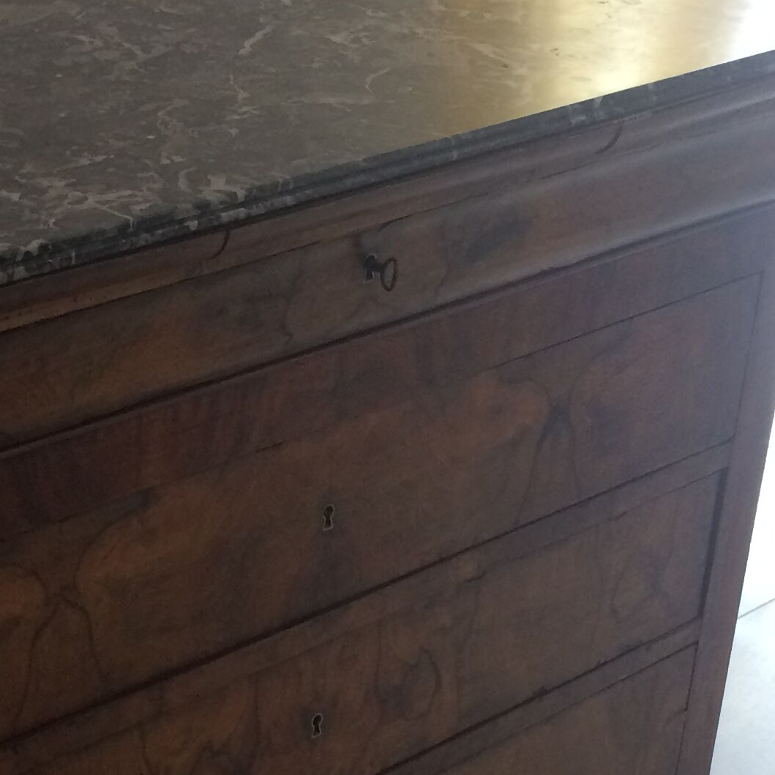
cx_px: 206
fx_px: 2001
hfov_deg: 21.8
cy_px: 695
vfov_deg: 21.4
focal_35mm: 79
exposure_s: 1/33
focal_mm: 4.15
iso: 80
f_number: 2.2
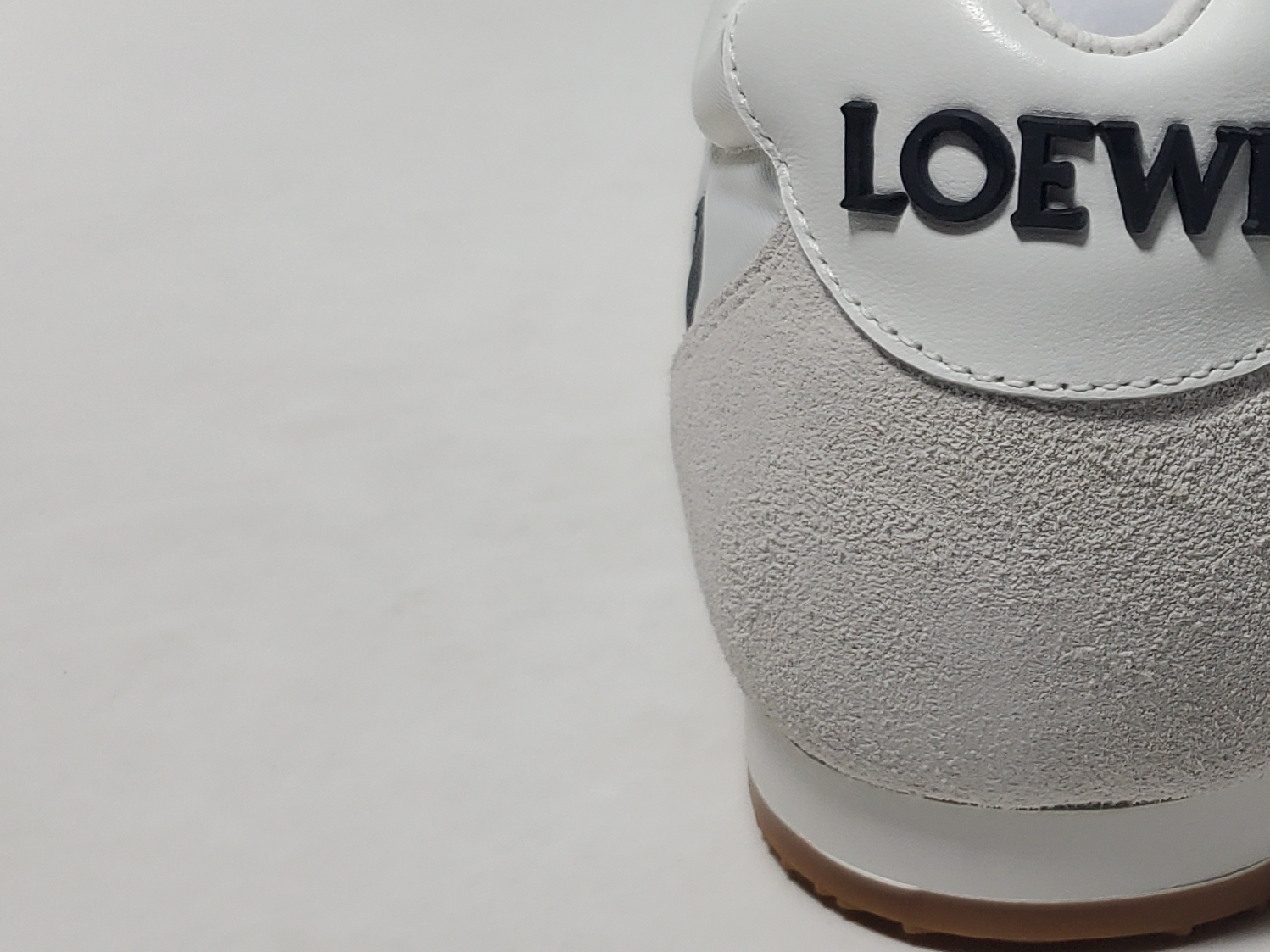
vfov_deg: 20.8
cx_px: 1585
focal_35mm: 70
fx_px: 2568
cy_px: 191
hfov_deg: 24.7
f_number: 1.5
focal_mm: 4.3
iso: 50
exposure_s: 1/699
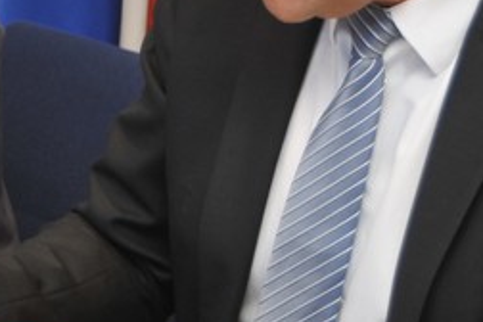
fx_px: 2938
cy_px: 79
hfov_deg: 9.2
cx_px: -146
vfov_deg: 6.3
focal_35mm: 219
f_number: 5.6
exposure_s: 1/30
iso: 200
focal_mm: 36
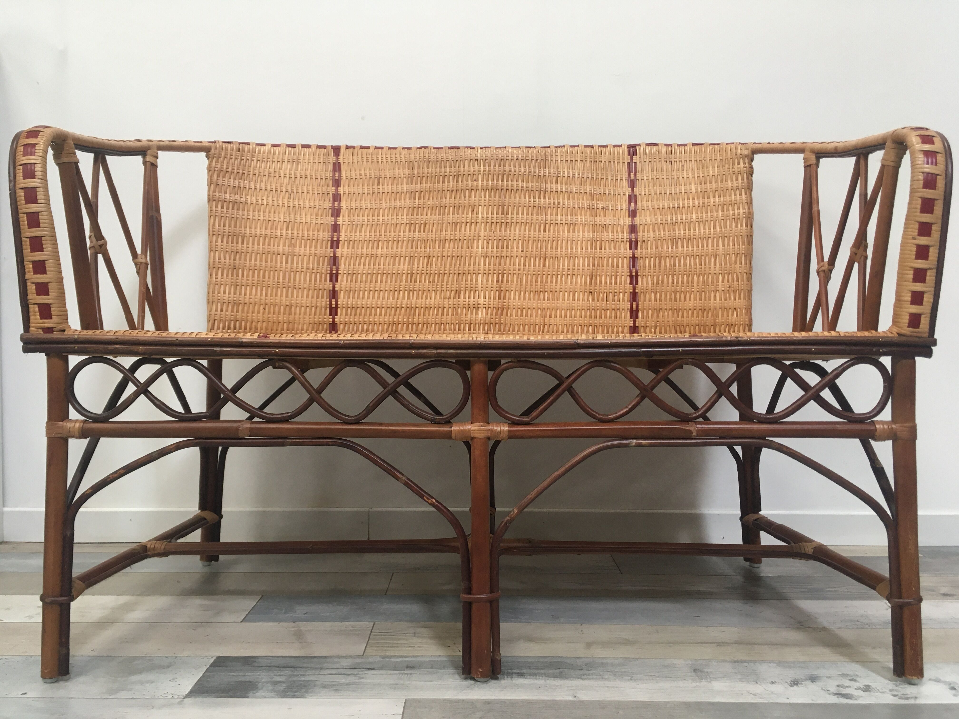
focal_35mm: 29
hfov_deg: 61.7
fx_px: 803
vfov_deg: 48.2
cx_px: 480
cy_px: 360
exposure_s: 1/33
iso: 80
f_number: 2.2
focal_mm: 4.15
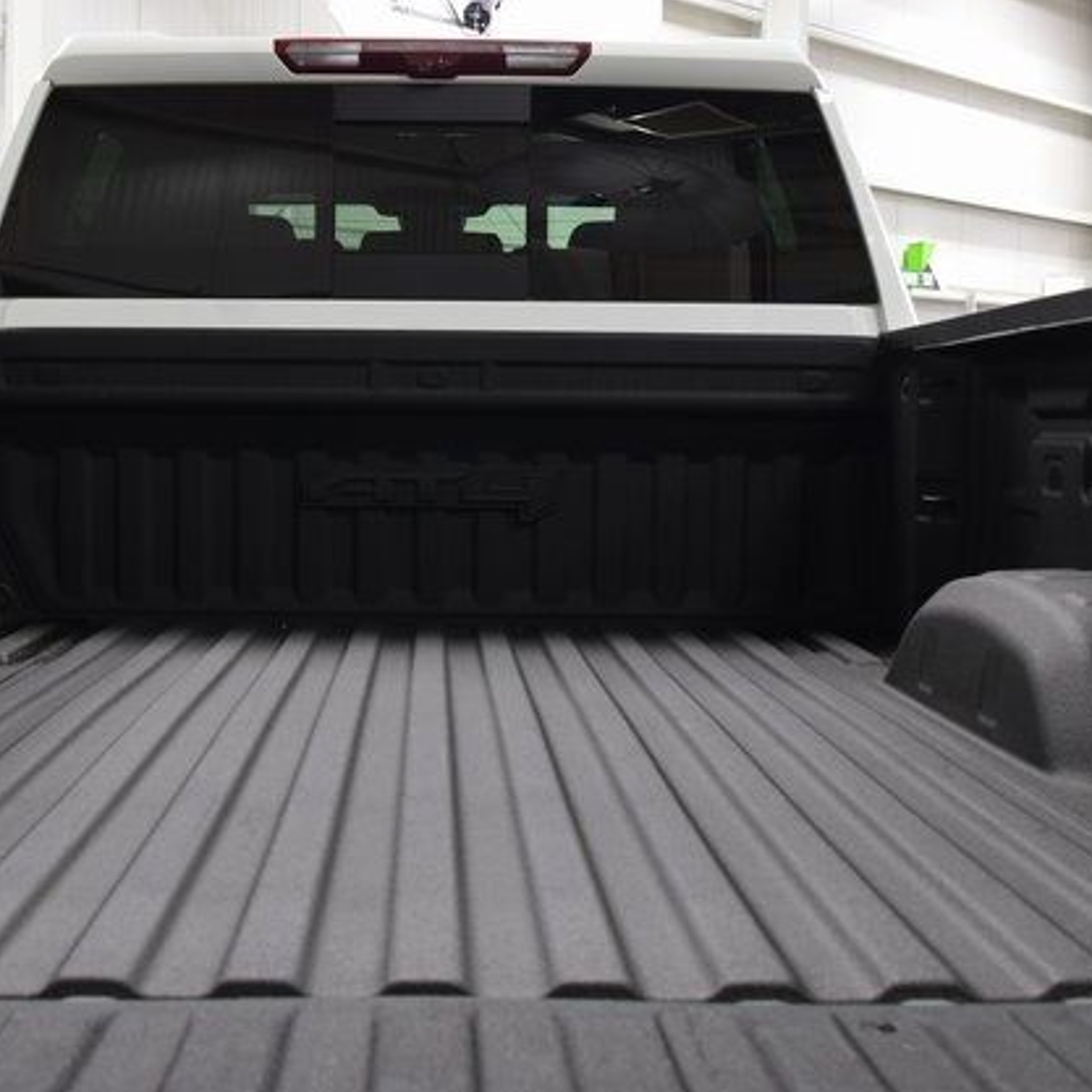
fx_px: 1677
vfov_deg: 36.1
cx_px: 437
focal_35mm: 47
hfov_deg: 35.9
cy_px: 538
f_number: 6.3
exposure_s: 1/15
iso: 640
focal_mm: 24
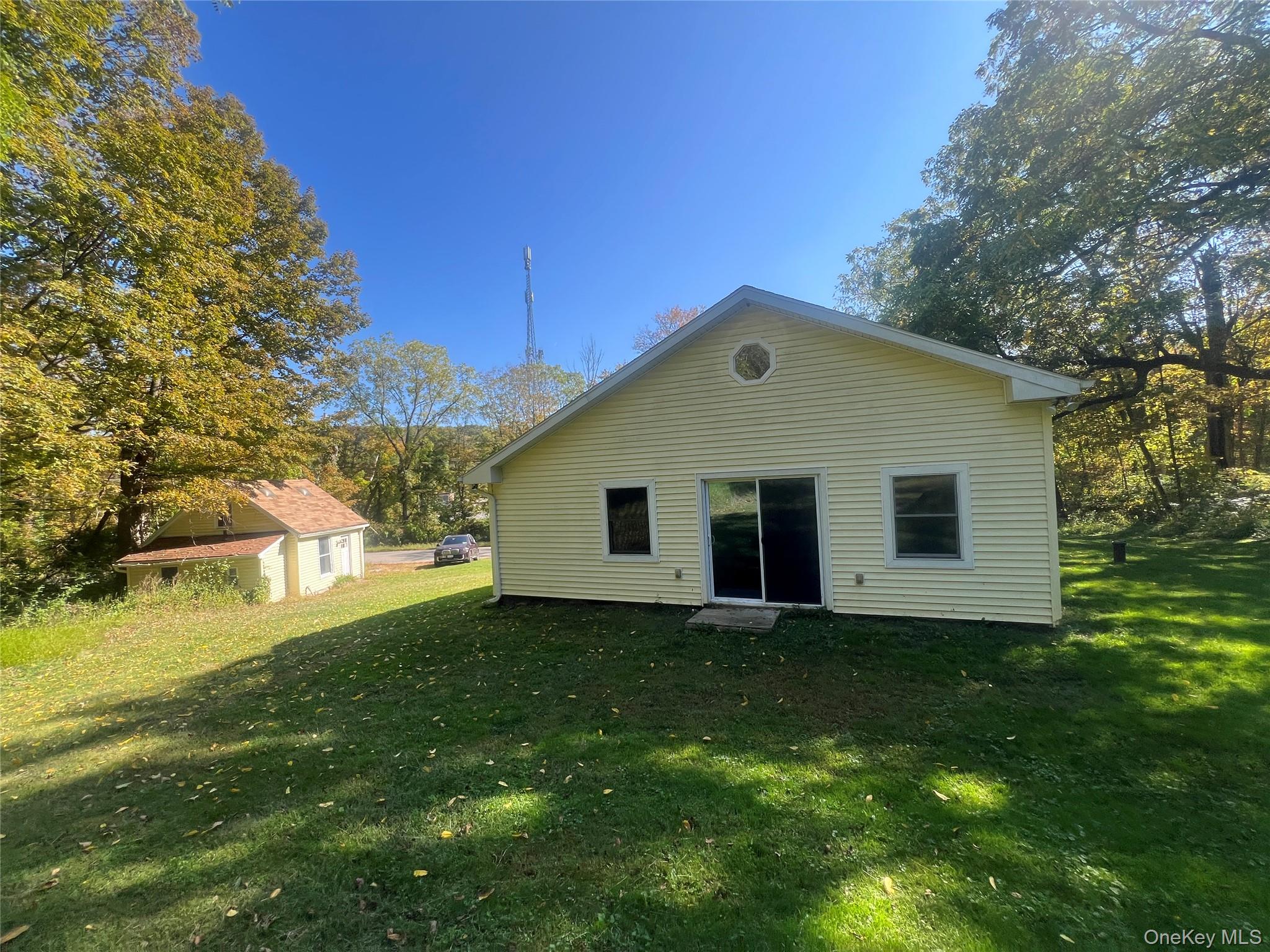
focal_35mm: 13
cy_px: 476
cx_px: 635
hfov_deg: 106.2
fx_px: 477
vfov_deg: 89.9
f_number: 1.8
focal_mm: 1.57
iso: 32
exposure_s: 1/398
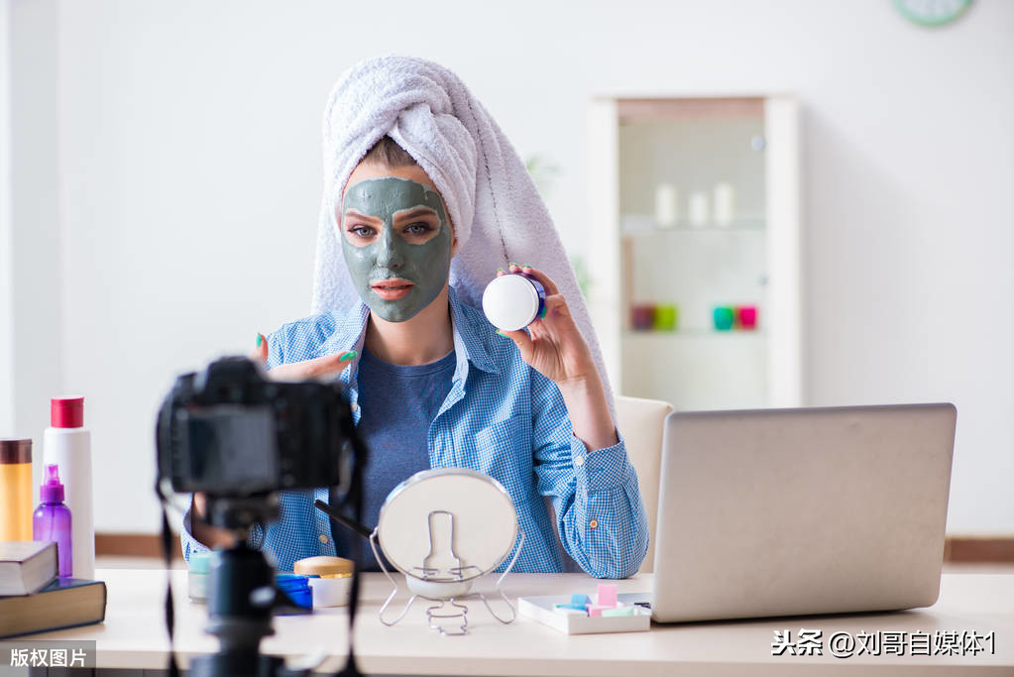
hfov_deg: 19.4
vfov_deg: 13.1
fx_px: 2959
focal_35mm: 105
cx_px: 507
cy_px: 338
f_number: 5
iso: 160
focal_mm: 105
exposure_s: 1/100
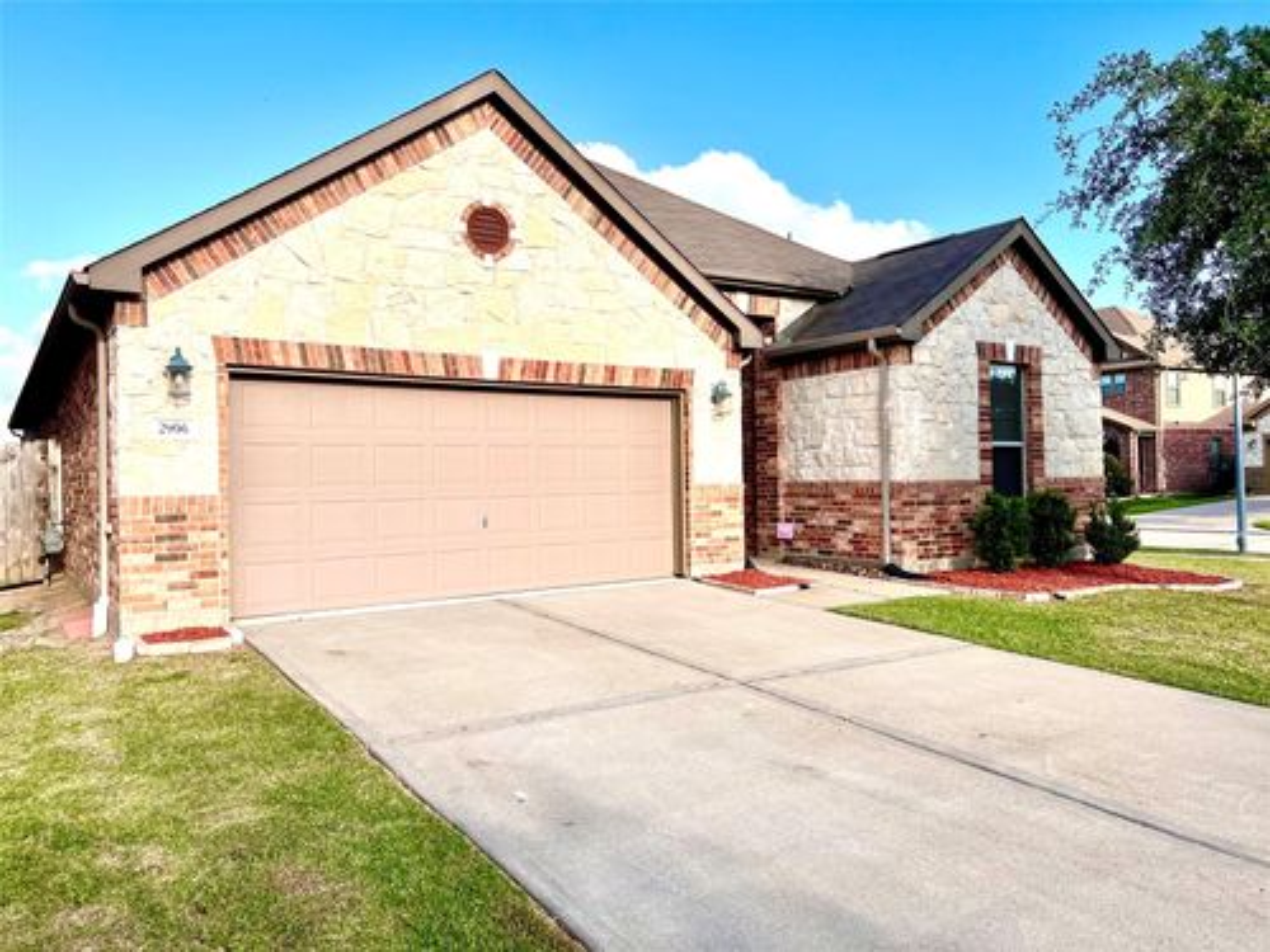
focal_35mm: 26
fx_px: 954
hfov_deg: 67.3
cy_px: 476
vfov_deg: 53.1
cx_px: 635
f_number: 1.5
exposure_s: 1/2632
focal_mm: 5.7
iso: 50
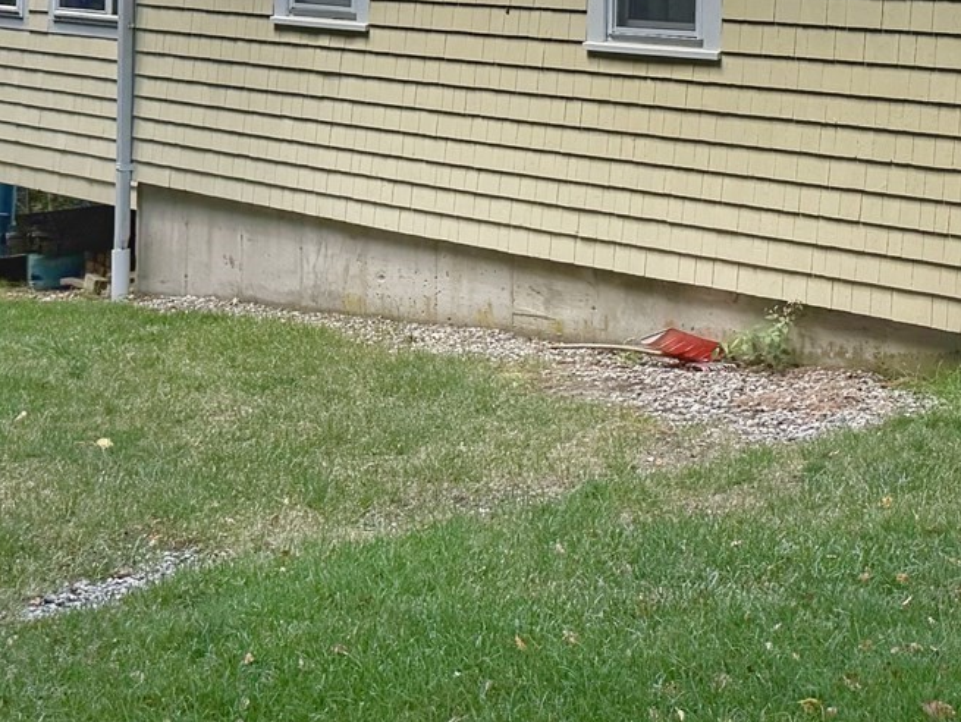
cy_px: -94
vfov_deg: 18.8
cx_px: 1219
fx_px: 2083
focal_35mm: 75
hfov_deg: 23.3
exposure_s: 1/1271
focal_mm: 6.76
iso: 100
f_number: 1.78
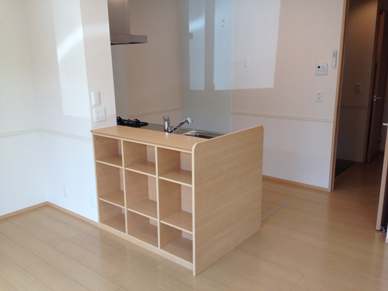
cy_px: 146
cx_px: 194
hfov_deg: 55.4
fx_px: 370
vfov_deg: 42.9
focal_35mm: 33
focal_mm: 4.12
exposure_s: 1/120
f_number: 2.4
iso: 64
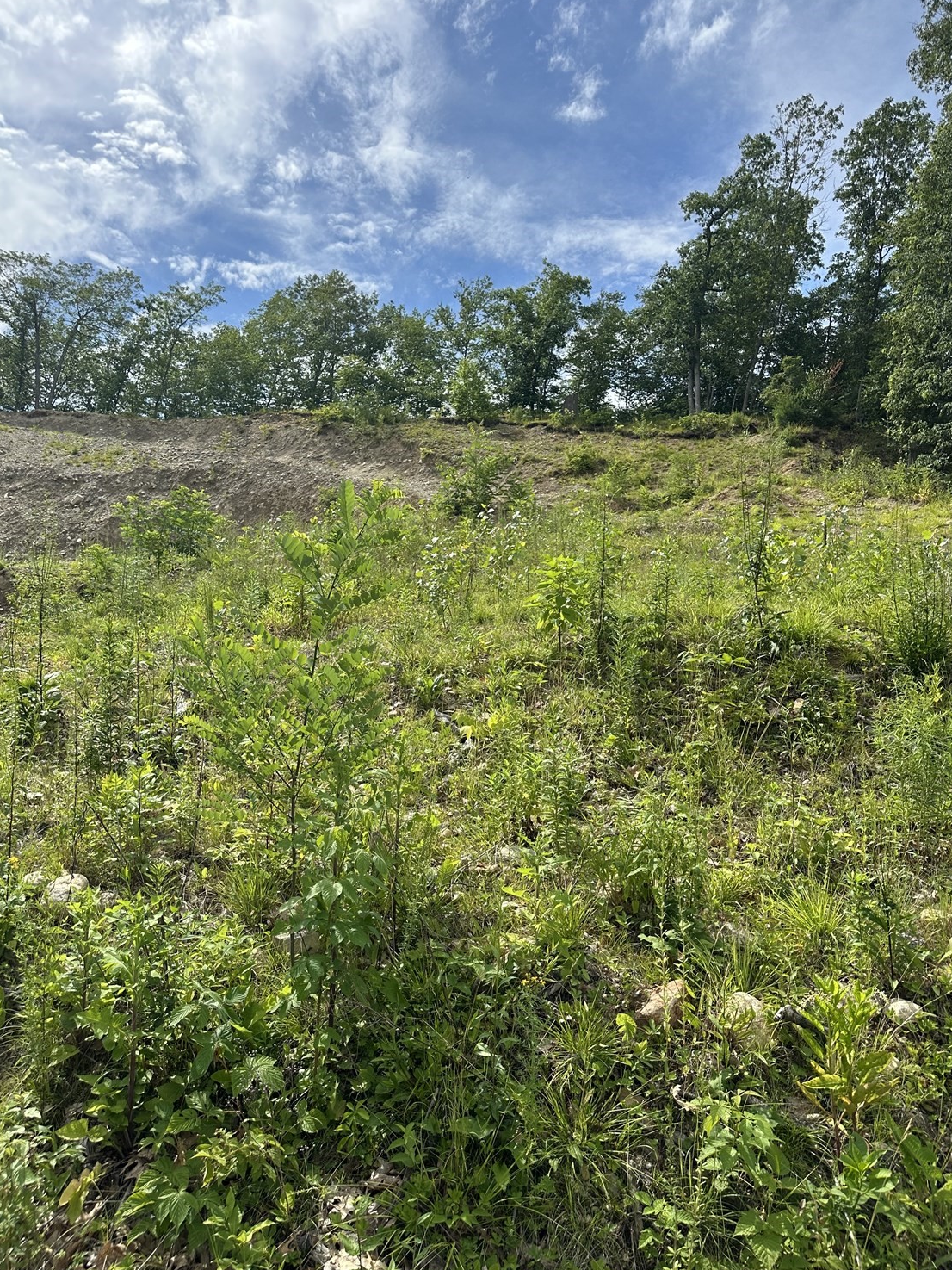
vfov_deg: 69.4
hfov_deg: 54.9
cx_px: 479
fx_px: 917
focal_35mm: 25
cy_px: 615
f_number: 1.78
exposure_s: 1/4348
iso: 80
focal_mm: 6.86
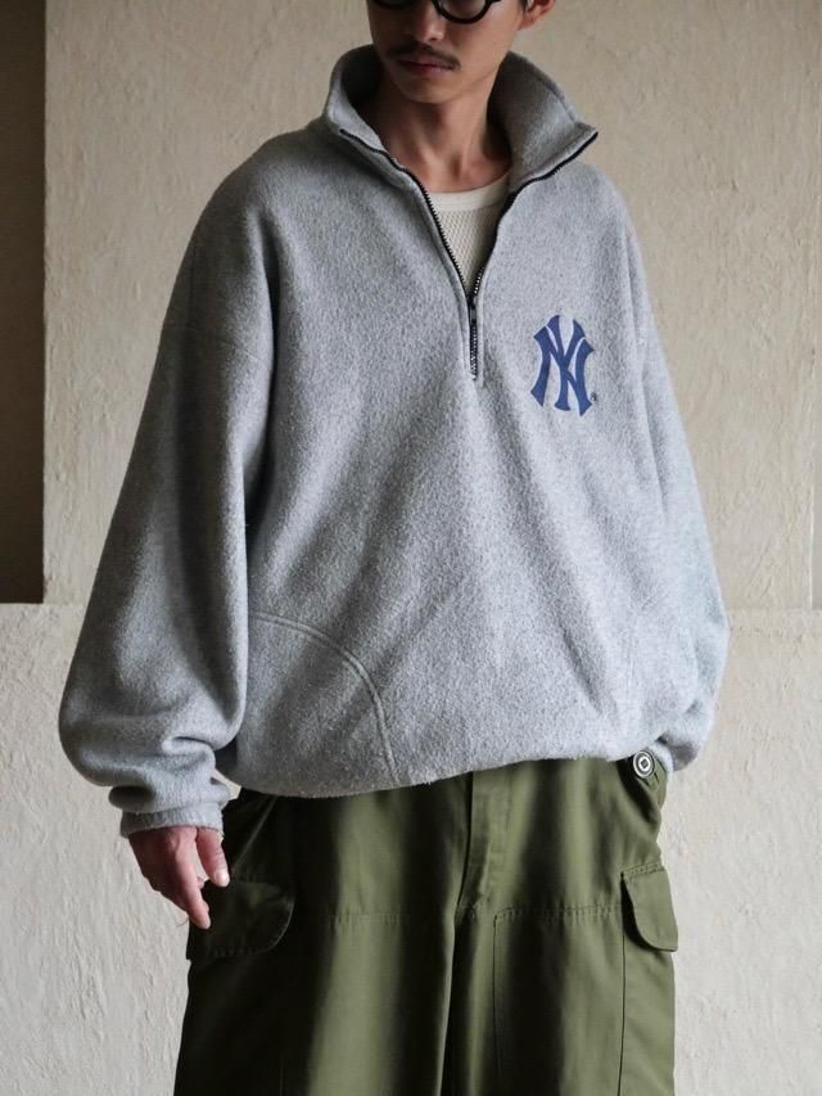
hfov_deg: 14.8
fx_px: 3165
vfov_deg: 19.6
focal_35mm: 100
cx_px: 411
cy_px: 548
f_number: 3.9
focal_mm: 50
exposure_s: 1/100
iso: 3200
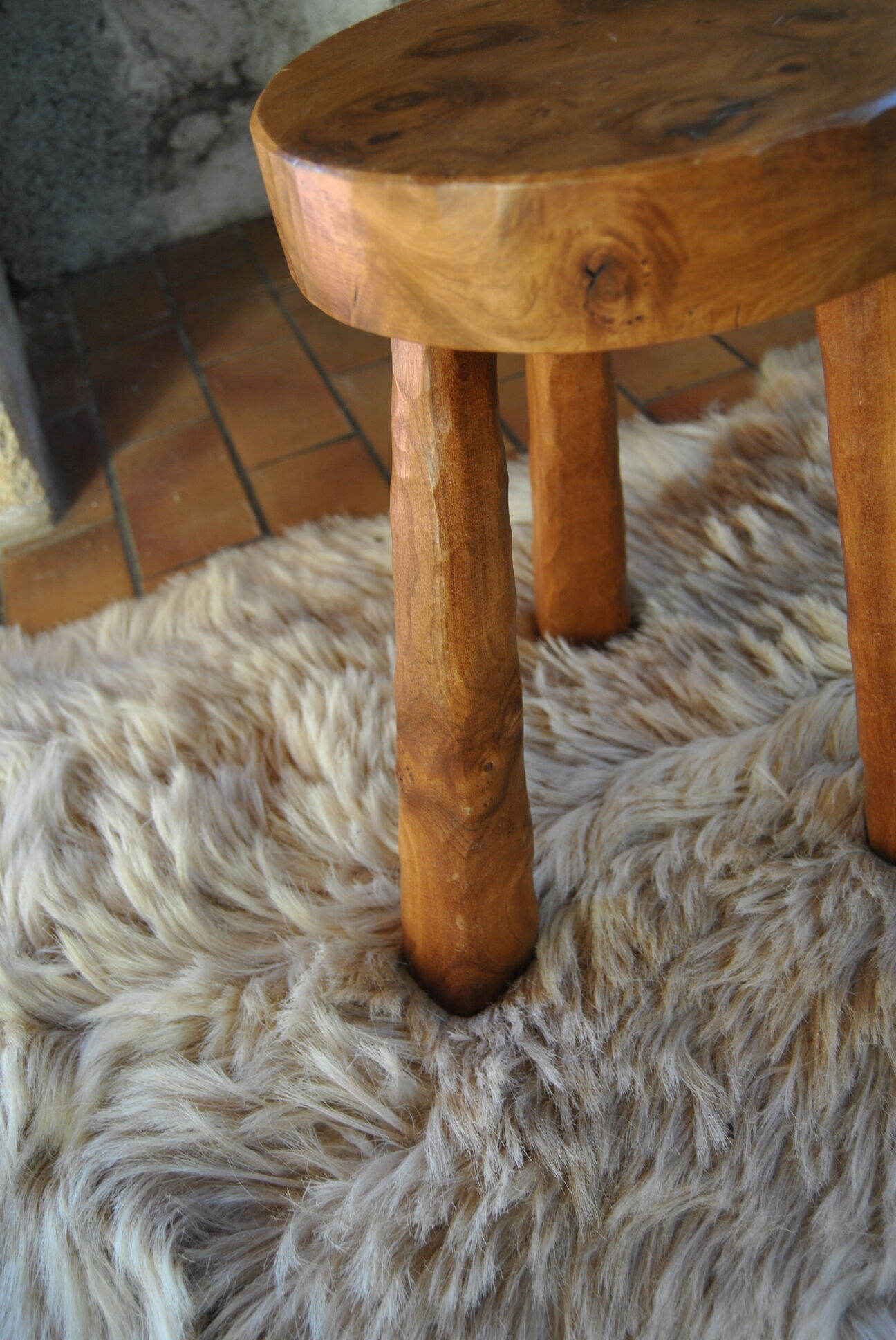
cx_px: 448
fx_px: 1117
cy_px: 670
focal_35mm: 30
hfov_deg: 43.7
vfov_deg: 61.9
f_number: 3.5
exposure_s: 1/50
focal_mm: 20
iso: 200
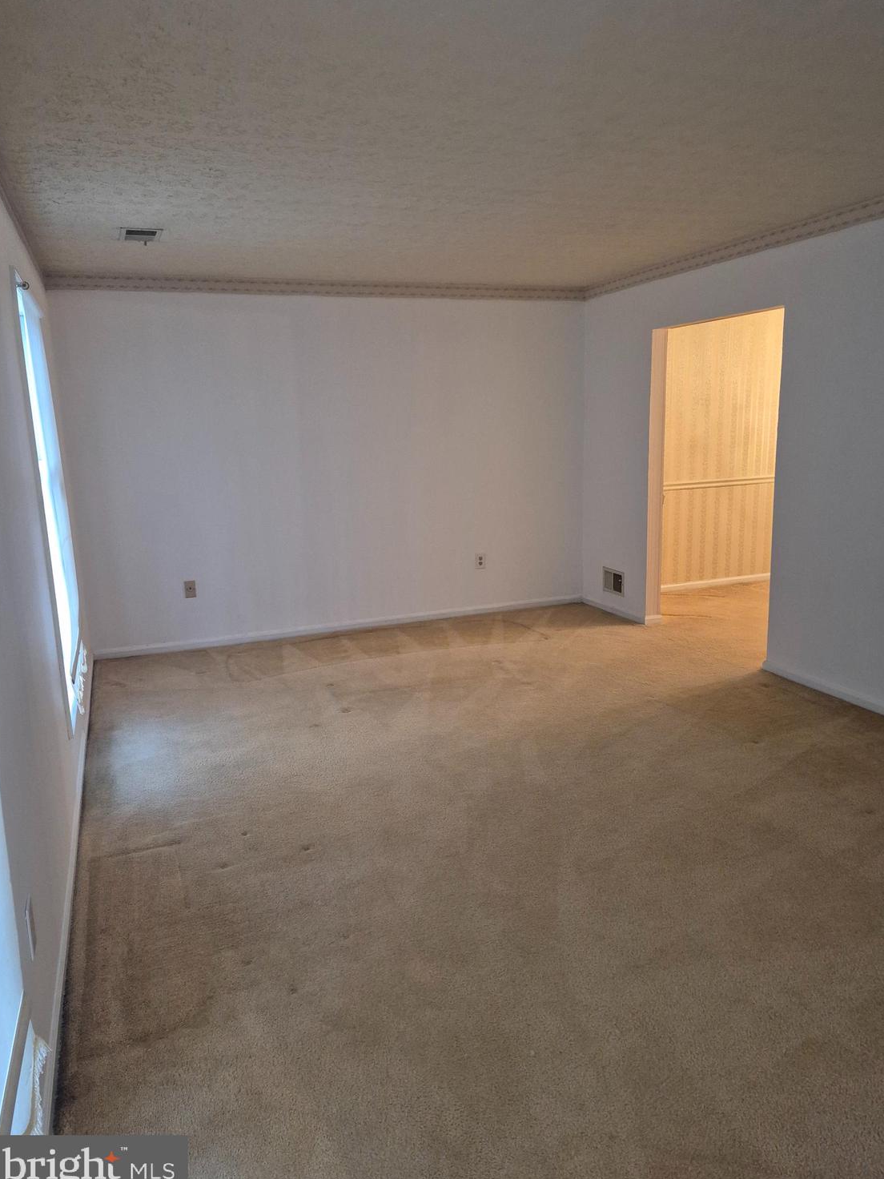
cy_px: 585
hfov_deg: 56.8
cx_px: 449
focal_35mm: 24
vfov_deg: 71.6
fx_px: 817
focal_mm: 5.4
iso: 800
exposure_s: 1/120
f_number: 1.8
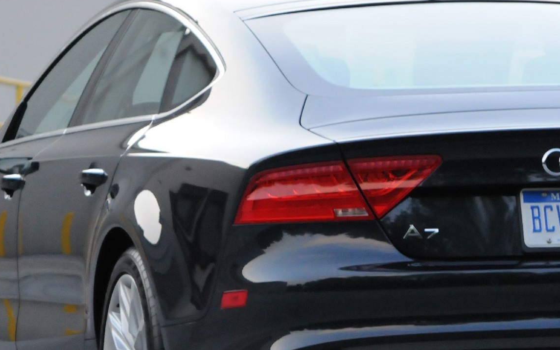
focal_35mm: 367
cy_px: 181
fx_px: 5601
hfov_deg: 5.7
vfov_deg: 3.6
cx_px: 355
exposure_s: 1/80
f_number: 5.6
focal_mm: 110
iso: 2000
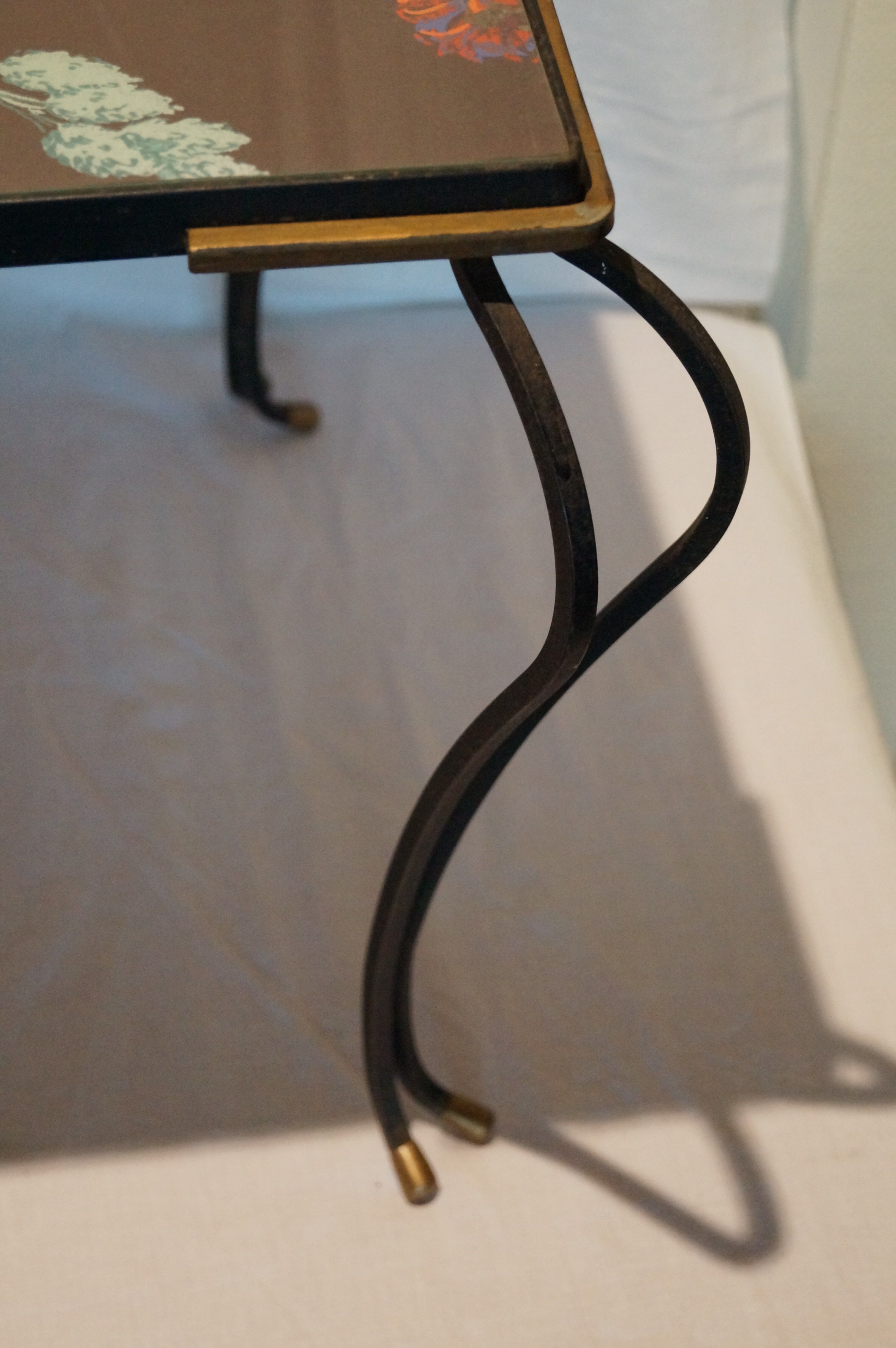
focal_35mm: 75
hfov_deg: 18.1
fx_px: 2806
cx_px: 448
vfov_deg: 27.0
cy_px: 674
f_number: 5.6
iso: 3200
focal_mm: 50
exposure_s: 1/80
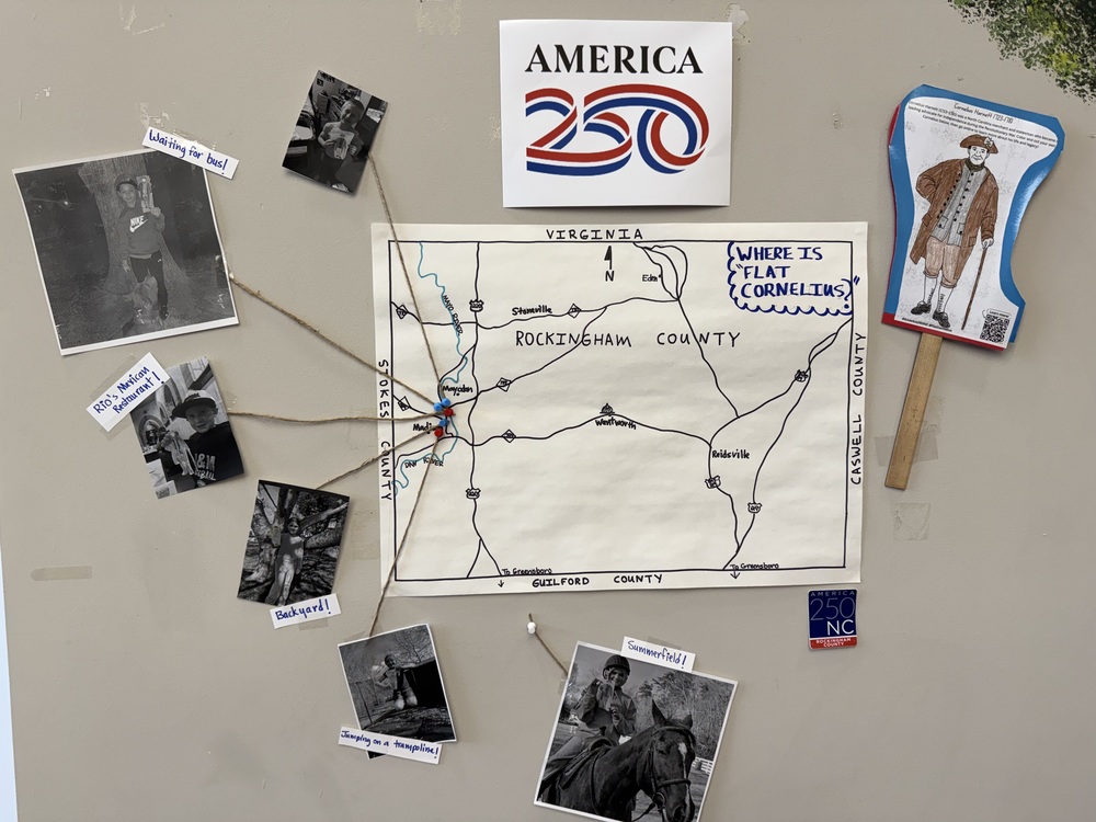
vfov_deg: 56.8
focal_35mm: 24
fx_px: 760
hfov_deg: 71.6
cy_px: 411
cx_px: 548
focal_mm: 6.76
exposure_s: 1/120
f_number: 1.78
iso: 100
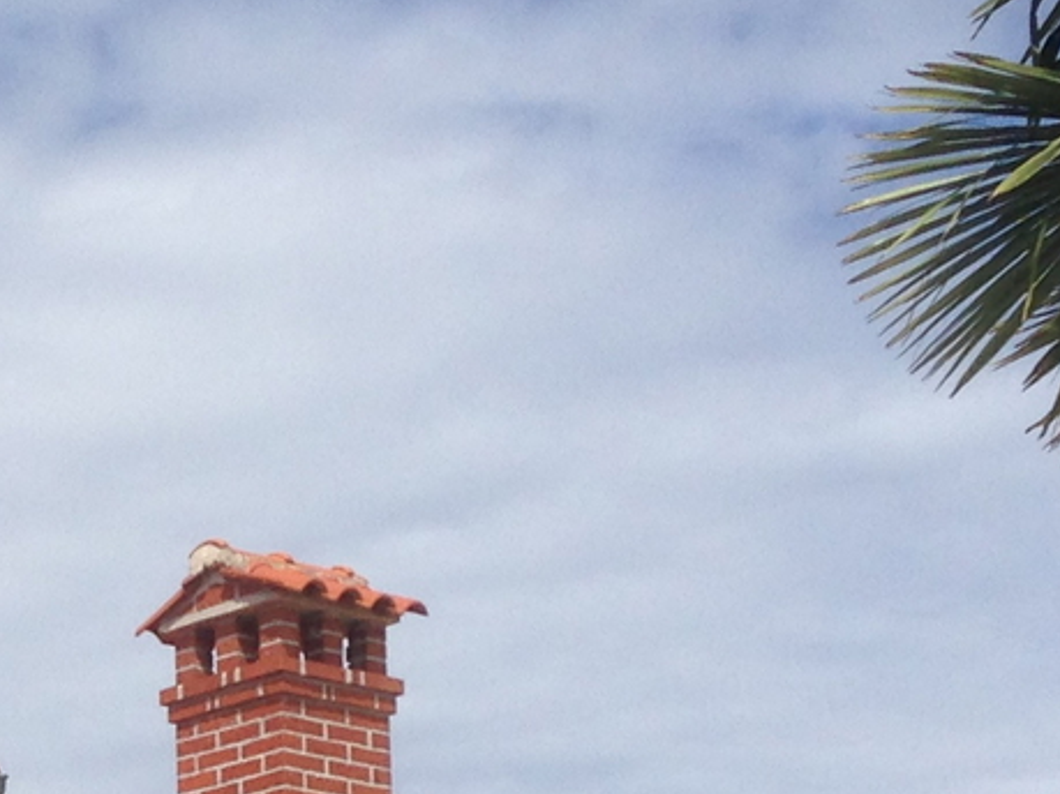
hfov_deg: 13.8
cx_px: -314
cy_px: 1046
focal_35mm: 138
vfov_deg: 10.5
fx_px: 4225
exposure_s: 1/2358
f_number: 2.4
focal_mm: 4.12
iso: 50
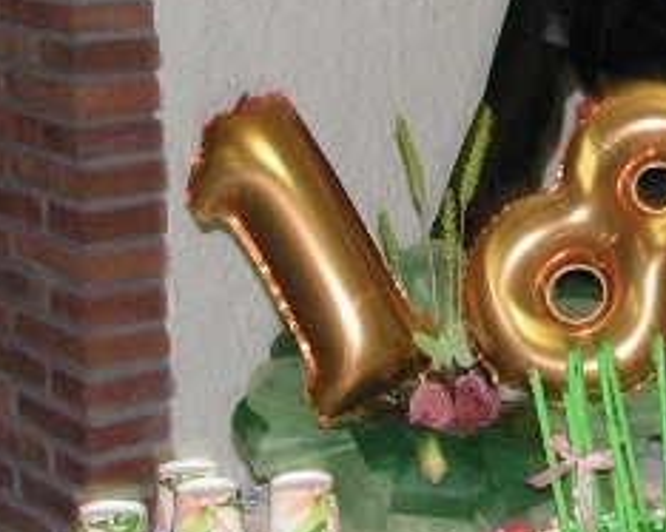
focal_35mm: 128
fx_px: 2522
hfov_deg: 14.6
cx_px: 797
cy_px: 51
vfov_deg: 12.0
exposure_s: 1/40
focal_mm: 8.1
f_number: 3.2
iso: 200
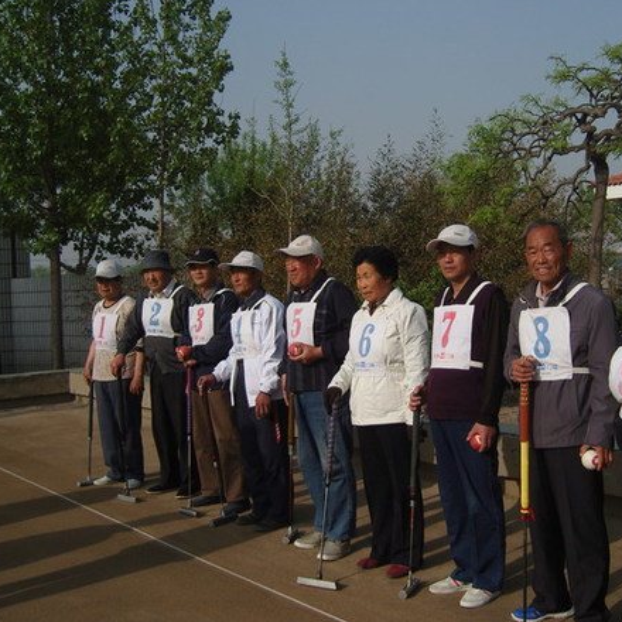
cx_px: 372
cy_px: 307
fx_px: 833
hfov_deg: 40.7
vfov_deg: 40.9
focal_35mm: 41
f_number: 7
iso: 100
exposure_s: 1/500
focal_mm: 7.3
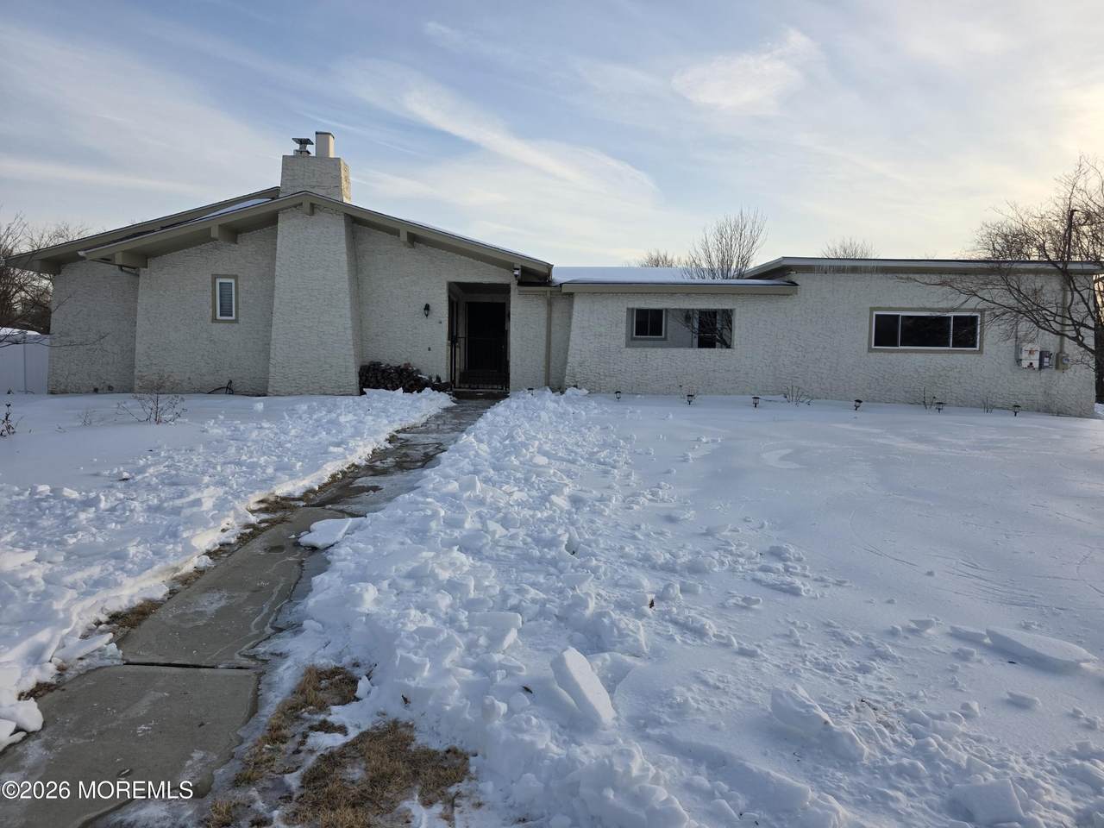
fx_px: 734
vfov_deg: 58.9
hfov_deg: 73.9
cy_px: 414
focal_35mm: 23
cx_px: 552
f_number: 1.7
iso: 80
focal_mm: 6.3
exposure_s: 1/2593
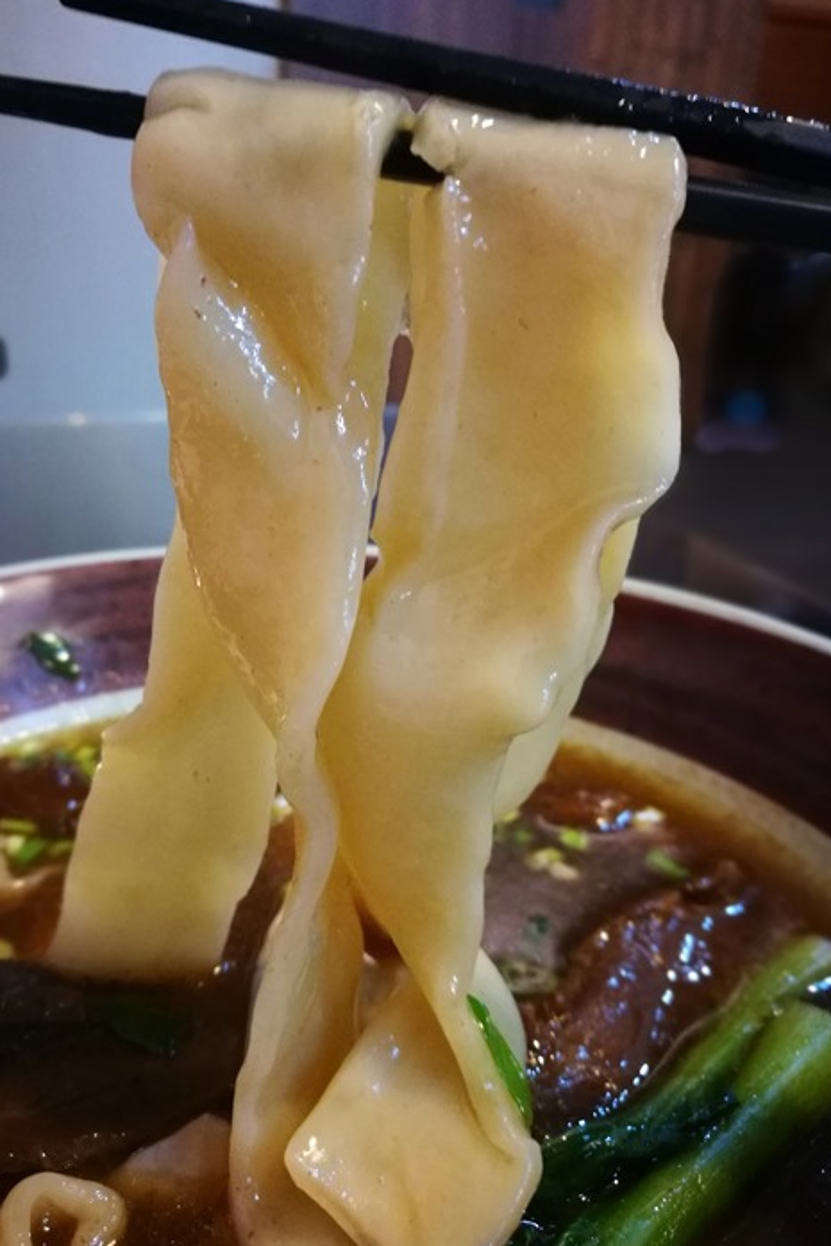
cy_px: 617
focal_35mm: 29
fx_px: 1004
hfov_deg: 44.9
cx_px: 368
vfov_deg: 63.6
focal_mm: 4.5
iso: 640
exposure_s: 1/17.1
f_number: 4
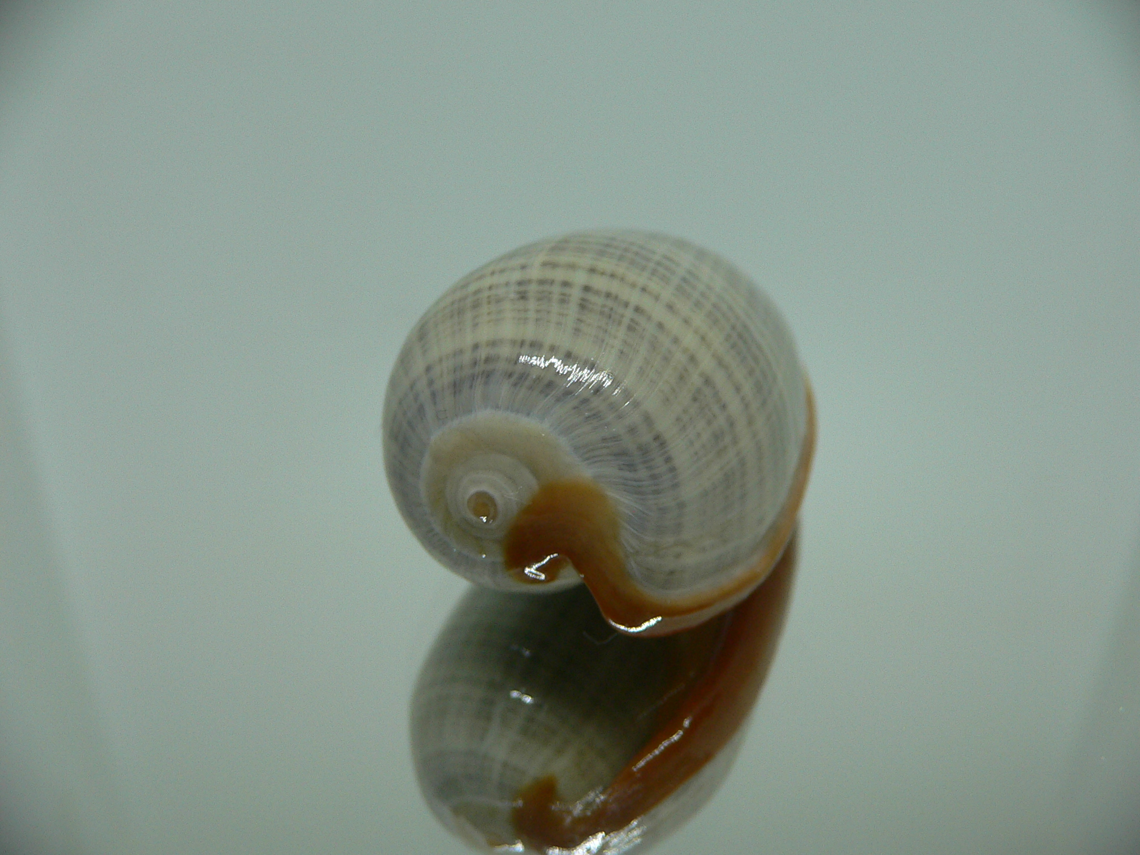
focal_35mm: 35
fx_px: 1153
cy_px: 428
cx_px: 570
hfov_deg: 52.6
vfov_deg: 40.7
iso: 100
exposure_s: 1/60
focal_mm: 4.6
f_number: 2.8
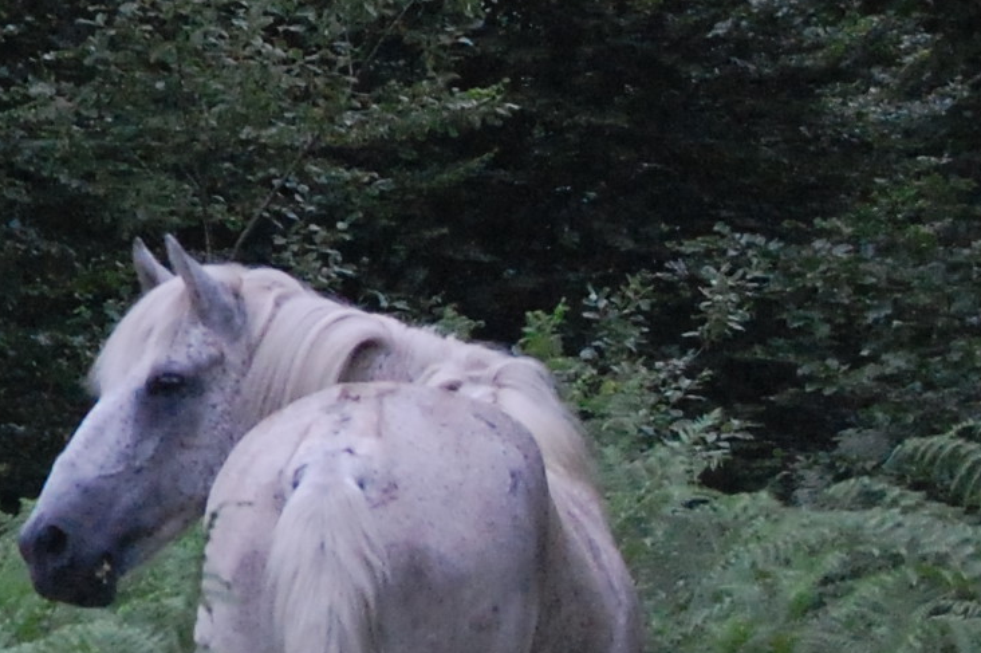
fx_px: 9233
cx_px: -800
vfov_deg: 4.0
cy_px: 46
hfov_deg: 6.0
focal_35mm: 339
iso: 1600
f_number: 6.3
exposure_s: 1/800
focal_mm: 55
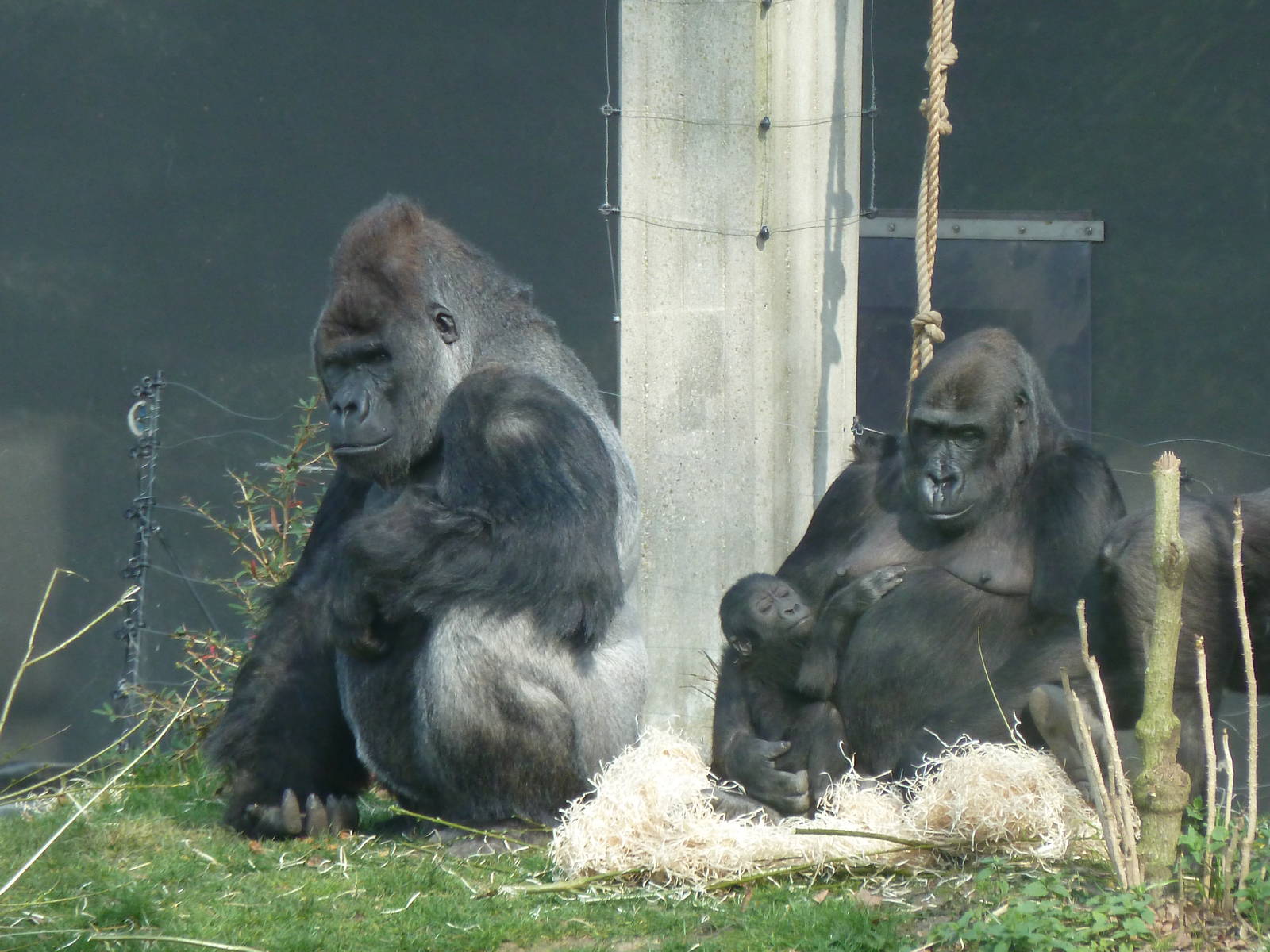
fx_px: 14639
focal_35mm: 399
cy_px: 476
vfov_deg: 3.7
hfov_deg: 5.0
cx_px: 635
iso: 160
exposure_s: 1/125
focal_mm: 49.2
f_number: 4.9
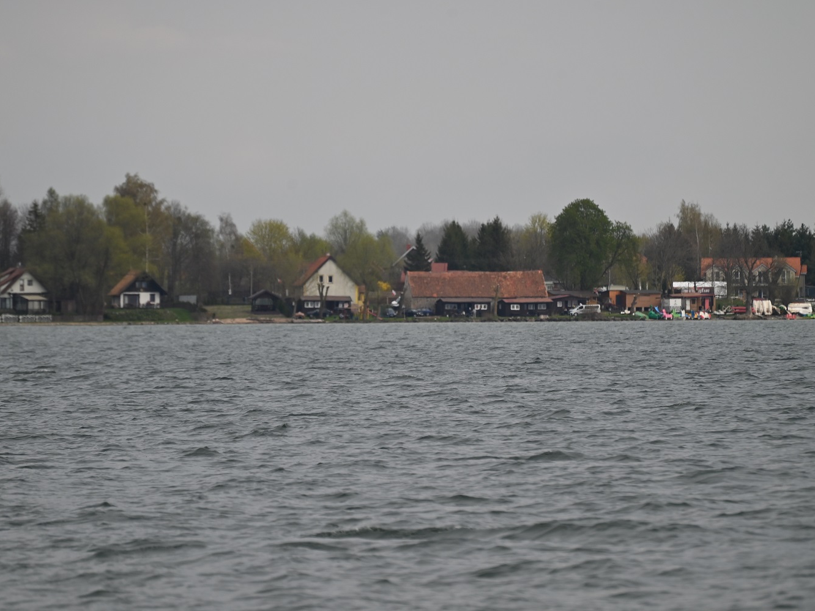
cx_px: 428
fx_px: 7652
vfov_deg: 4.6
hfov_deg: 6.1
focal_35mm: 325
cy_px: 306
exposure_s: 1/1000
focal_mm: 300
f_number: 5.6
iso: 280
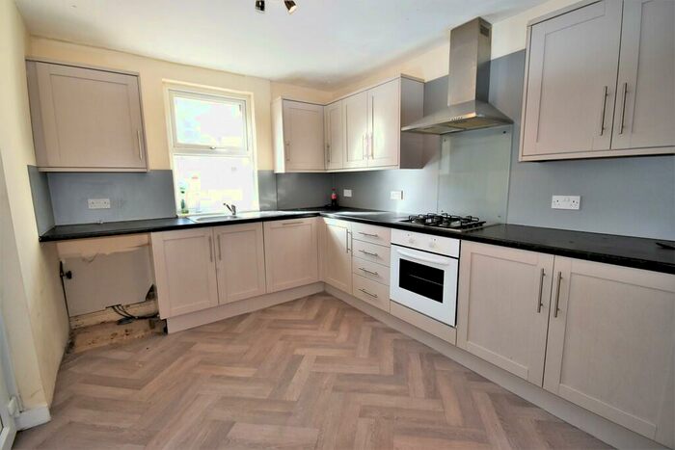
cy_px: 225
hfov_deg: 100.4
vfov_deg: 77.4
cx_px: 338
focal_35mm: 15
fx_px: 281
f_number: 5.6
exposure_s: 1/125
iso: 560
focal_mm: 10
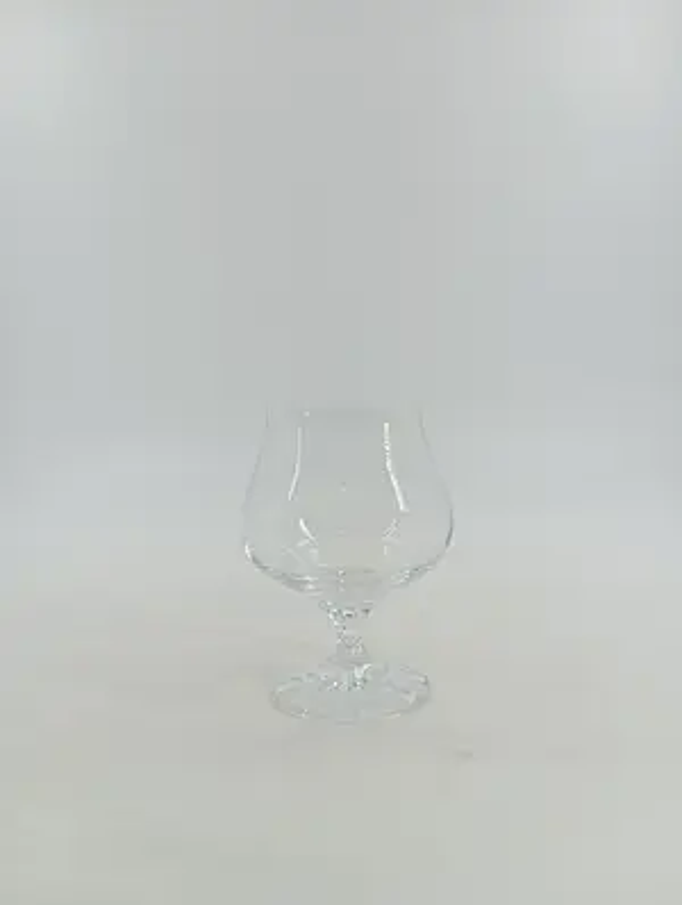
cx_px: 341
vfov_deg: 63.4
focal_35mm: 28
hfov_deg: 49.9
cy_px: 452
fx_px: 733
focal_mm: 4.22
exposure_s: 1/100
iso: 60
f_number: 1.8
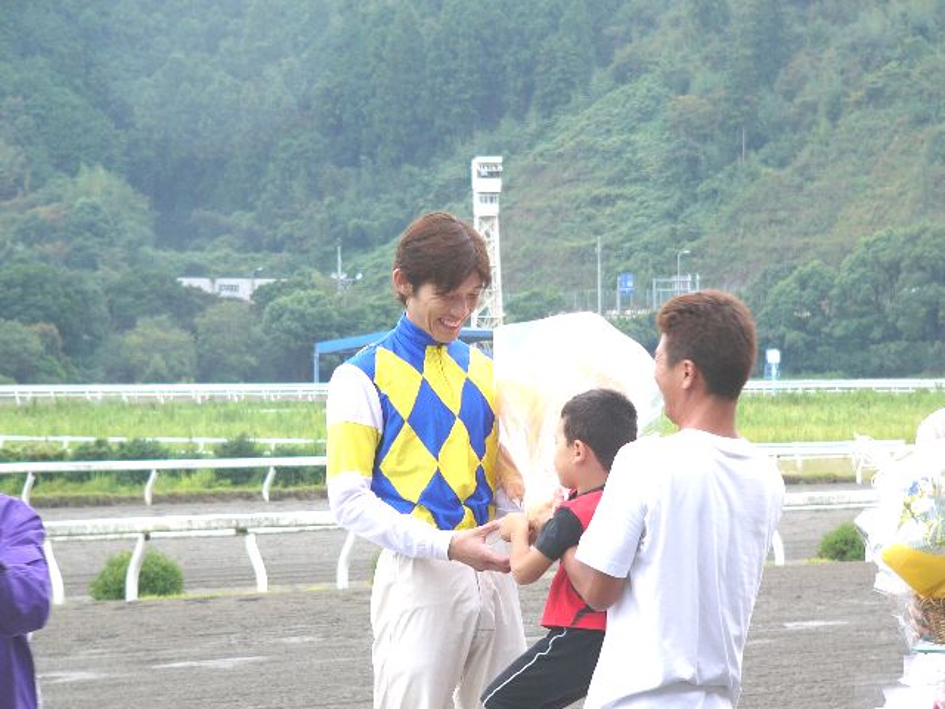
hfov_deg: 13.5
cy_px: 354
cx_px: 472
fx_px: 3986
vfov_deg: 10.2
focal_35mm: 146
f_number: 2.8
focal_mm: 24.3
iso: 50
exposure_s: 1/60
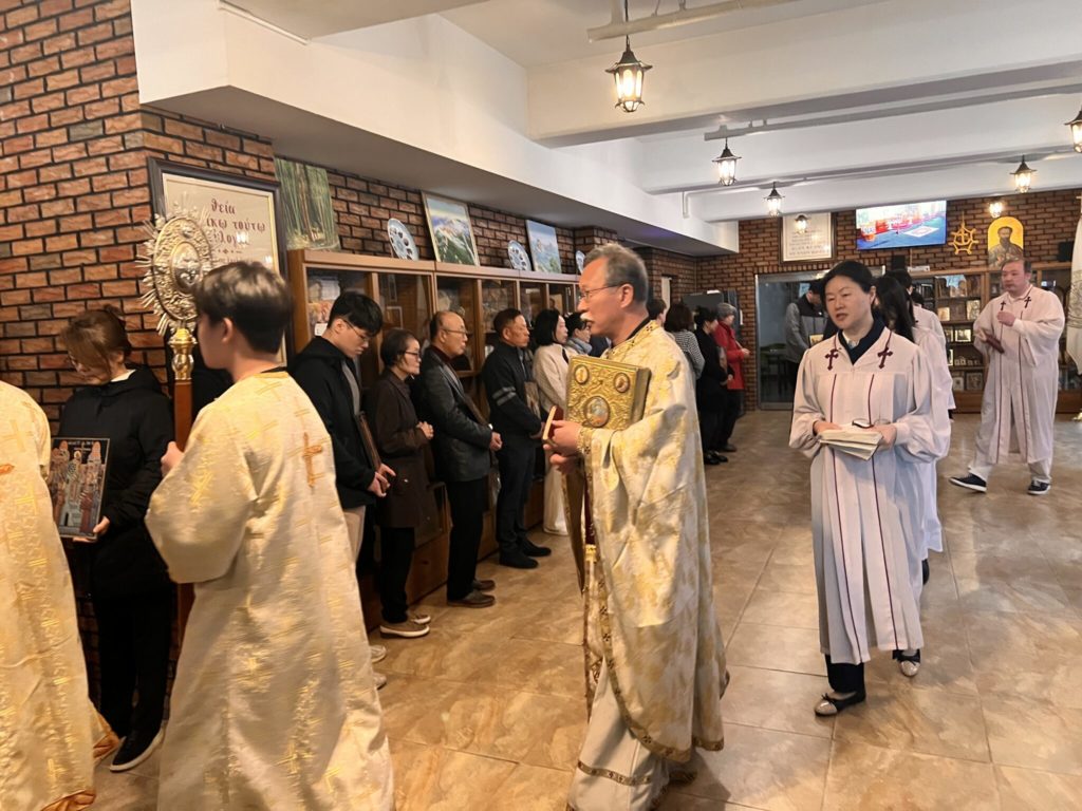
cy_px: 406
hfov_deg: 67.3
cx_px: 541
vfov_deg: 53.1
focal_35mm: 26
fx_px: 813
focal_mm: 5.7
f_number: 1.5
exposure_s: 1/40
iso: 400
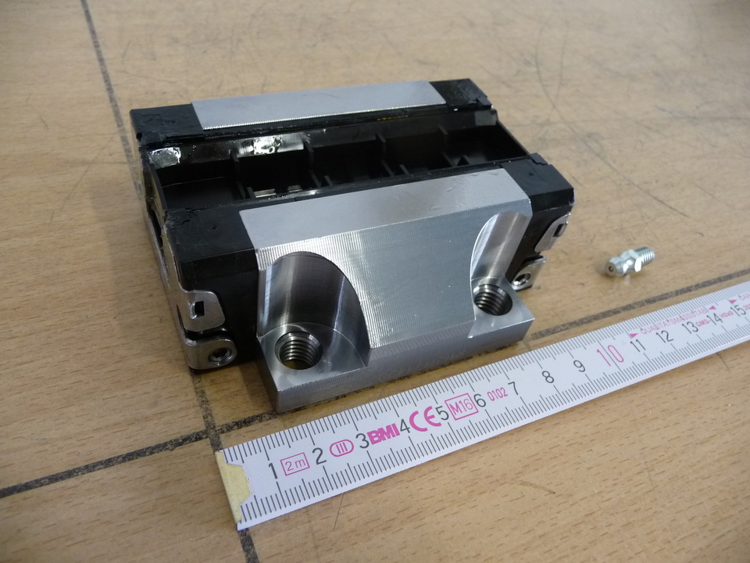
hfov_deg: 63.4
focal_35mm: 28
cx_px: 375
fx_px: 607
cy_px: 282
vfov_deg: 49.7
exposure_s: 1/30
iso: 320
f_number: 3.3
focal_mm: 4.7
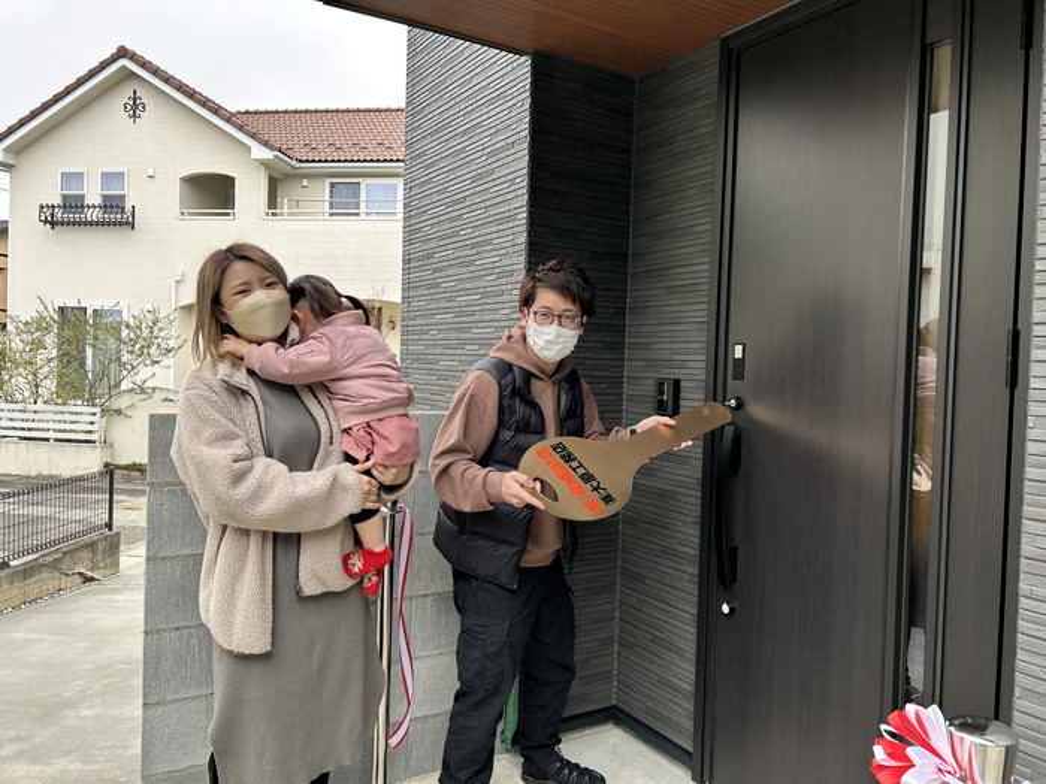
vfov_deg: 53.1
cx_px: 523
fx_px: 786
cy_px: 392
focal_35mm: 26
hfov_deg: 67.3
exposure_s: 1/235
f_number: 1.5
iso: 40
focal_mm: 5.7
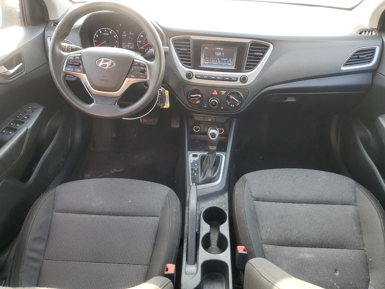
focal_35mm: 26
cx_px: 192
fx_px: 289
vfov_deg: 53.1
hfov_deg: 67.3
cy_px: 144
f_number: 1.5
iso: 86
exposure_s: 1/120
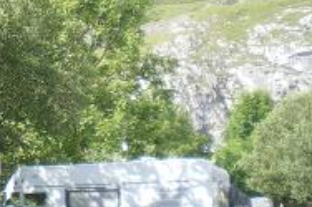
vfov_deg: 12.2
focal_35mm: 111
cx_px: -96
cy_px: 26
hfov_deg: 17.3
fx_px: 961
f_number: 3.1
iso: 64
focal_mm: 6.3
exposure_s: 1/160
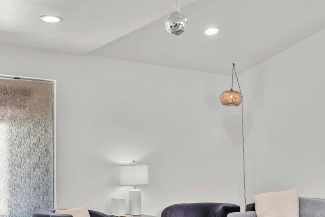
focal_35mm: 52
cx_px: 159
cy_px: 175
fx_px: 465
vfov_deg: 25.7
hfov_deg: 38.5
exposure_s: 1/5
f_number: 8
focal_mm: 16.5
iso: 100
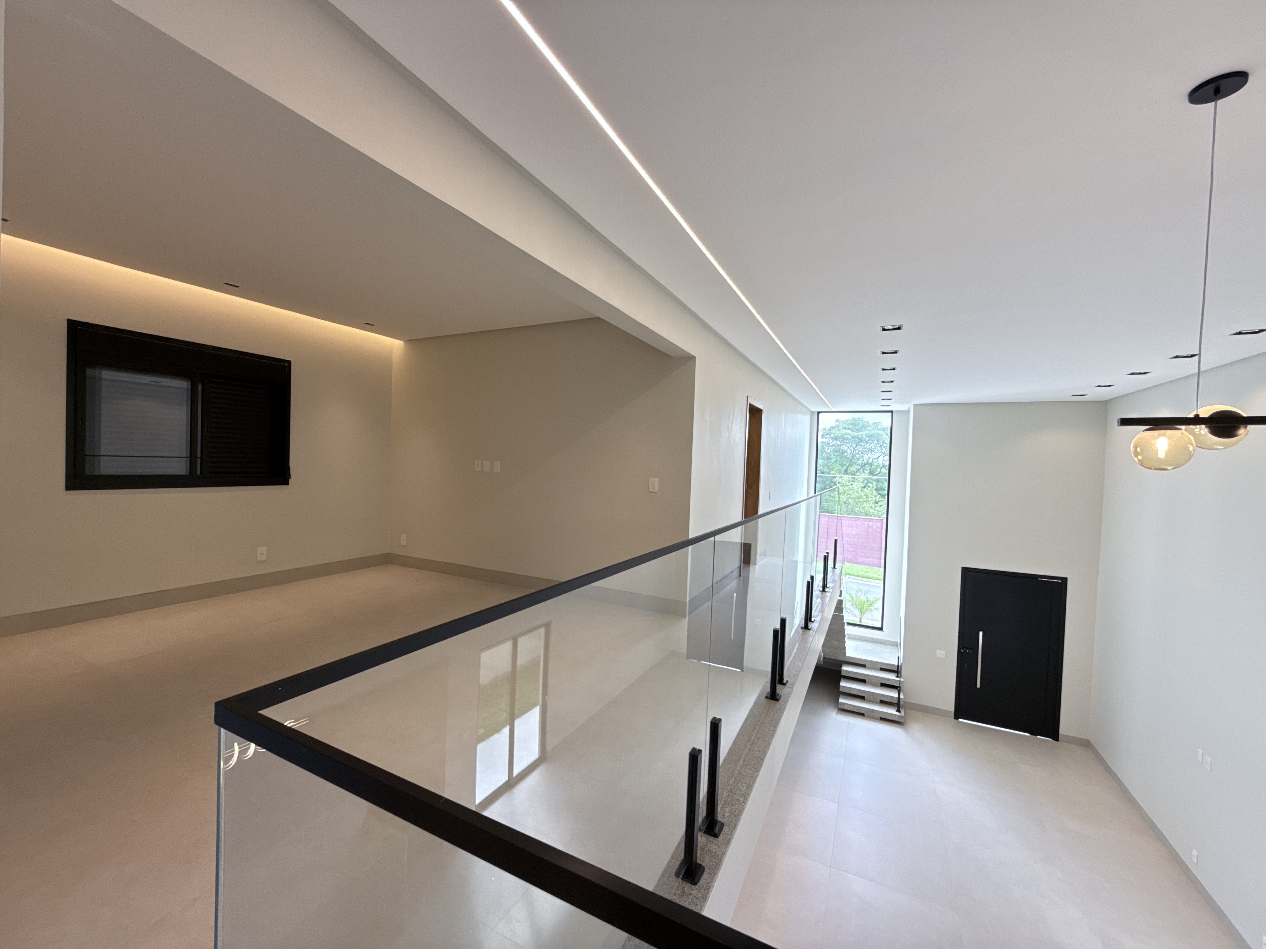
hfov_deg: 102.1
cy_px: 474
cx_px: 633
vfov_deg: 85.7
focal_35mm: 14
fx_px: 512
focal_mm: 2.22
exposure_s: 1/120
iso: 125
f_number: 2.2
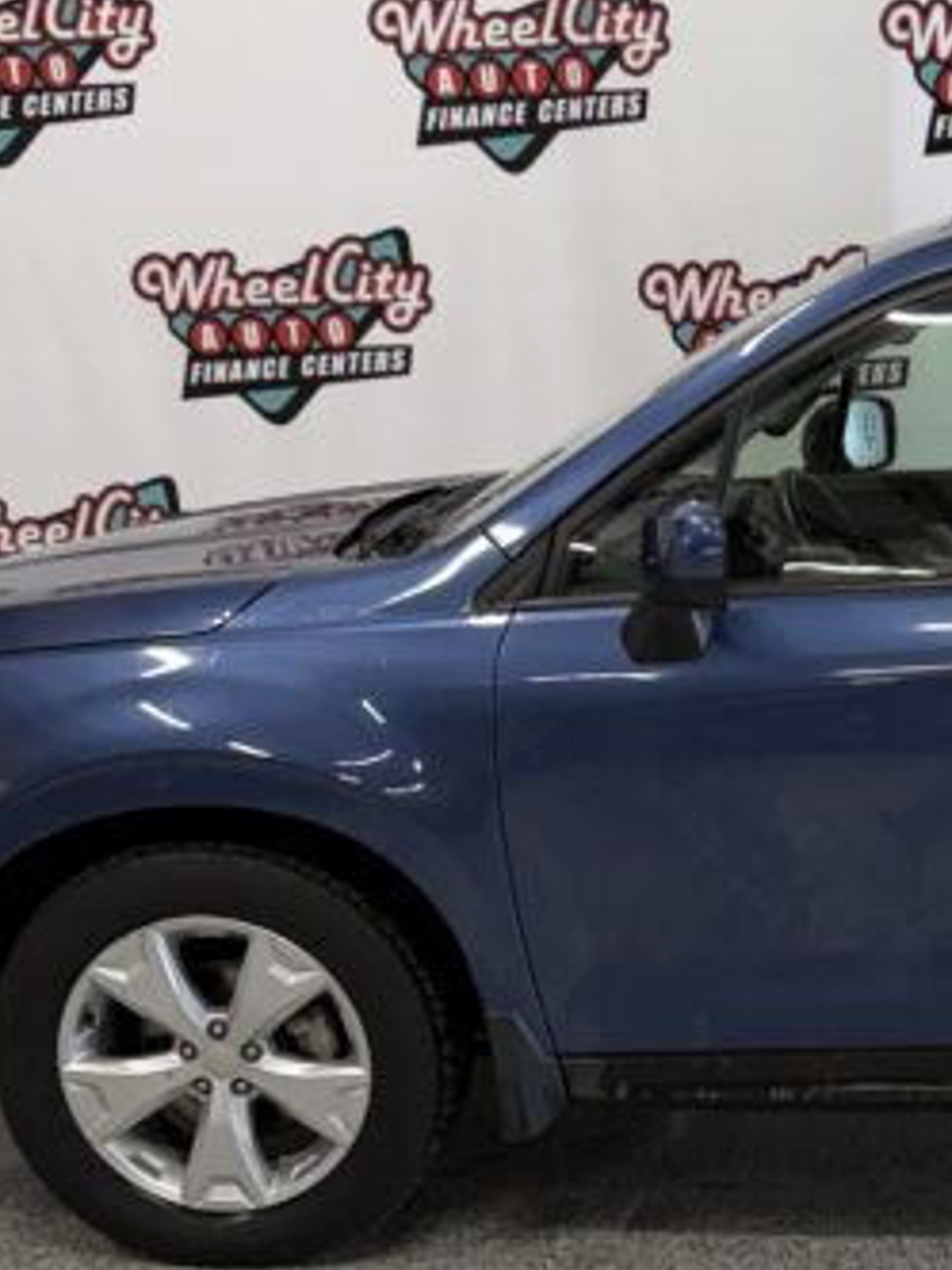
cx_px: 1151
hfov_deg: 18.8
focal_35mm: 74
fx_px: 2714
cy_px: 933
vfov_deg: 26.0
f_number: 1.78
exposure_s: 1/120
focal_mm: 6.76
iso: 200
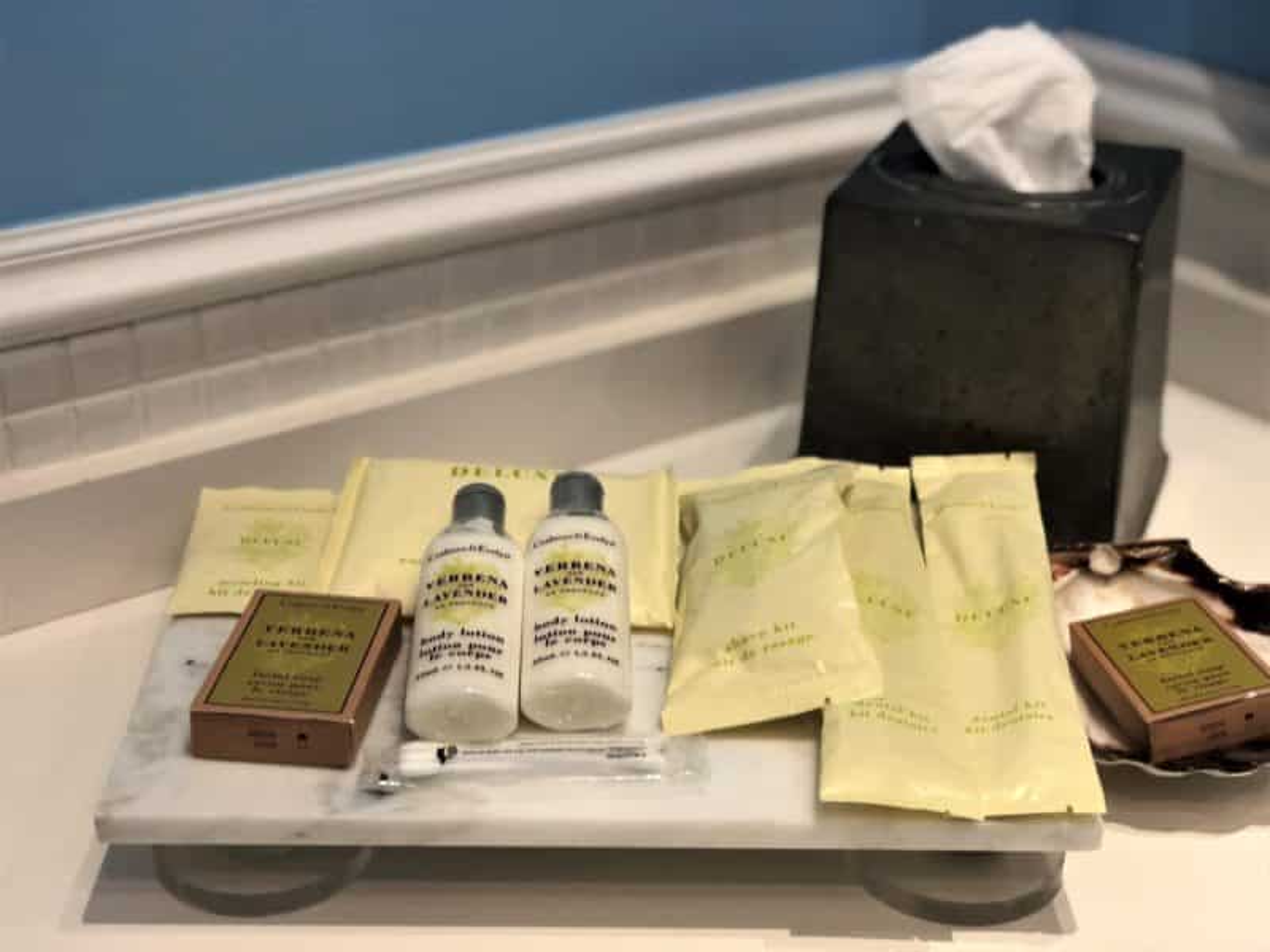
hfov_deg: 33.8
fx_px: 2091
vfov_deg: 25.7
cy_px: 476
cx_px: 635
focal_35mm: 57
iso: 160
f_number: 2.8
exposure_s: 1/50
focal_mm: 6.6
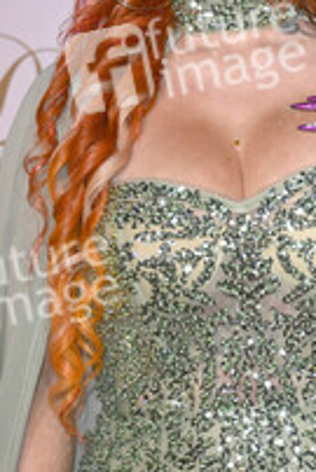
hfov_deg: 5.7
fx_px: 3167
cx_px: 253
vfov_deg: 8.5
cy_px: 175
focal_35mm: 241
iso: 3200
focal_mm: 122
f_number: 5.6
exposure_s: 1/200
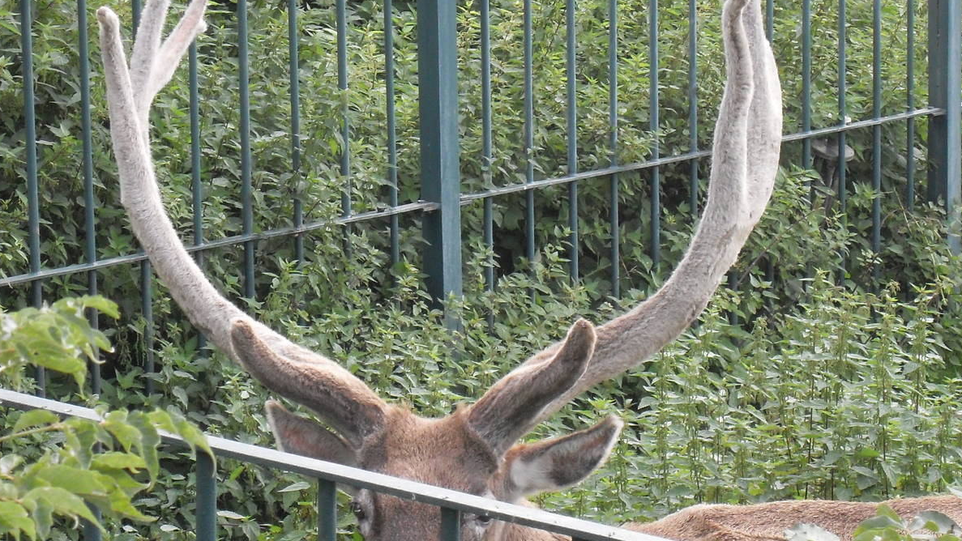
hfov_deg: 13.2
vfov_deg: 7.4
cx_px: 520
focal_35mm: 163
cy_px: 301
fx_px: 4158
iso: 160
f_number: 5.2
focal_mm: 18.1
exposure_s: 1/90
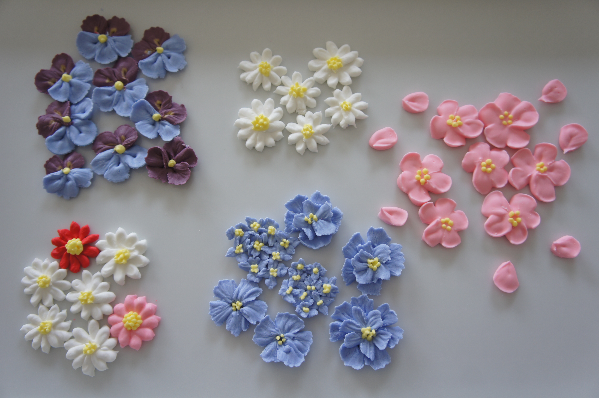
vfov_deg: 35.5
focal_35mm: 38
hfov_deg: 51.3
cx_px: 300
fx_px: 624
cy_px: 199
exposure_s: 1/40
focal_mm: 25
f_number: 4
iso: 200
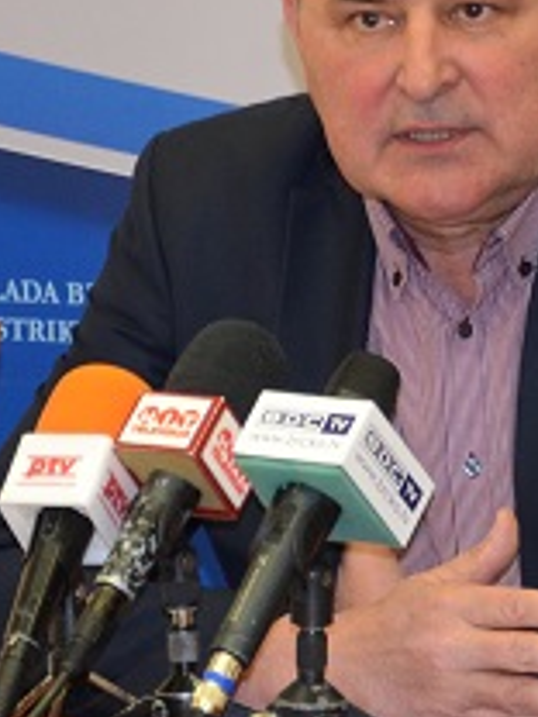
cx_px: 145
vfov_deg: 6.1
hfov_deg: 4.6
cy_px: 210
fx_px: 6714
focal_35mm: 324
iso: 800
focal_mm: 52
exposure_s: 1/60
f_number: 5
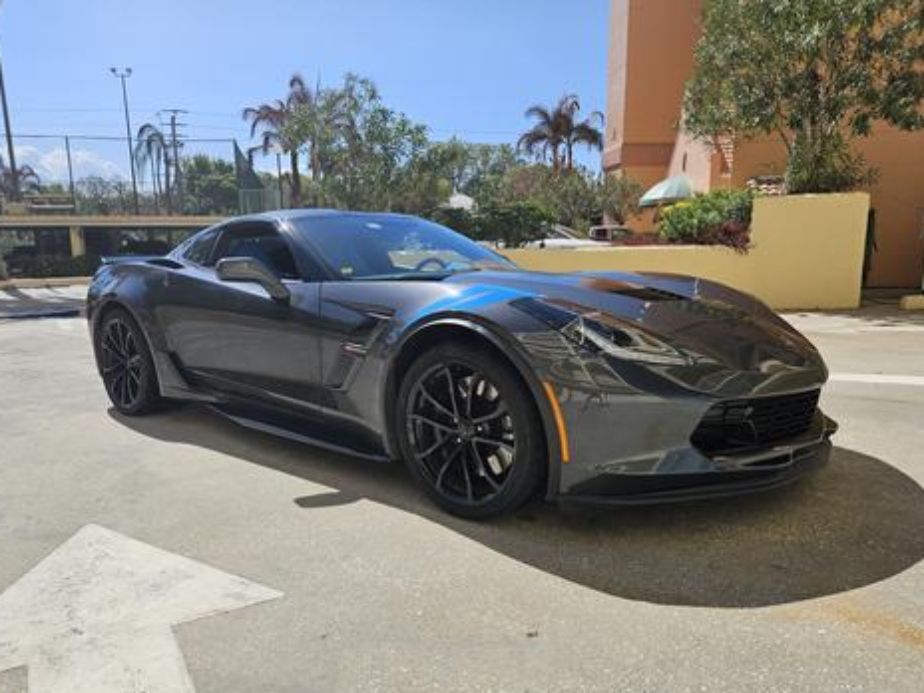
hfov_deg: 69.4
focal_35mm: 25
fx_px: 667
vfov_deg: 54.9
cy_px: 360
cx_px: 444
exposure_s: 1/2701
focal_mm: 5.4
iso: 25
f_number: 1.8
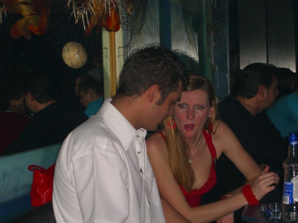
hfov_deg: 24.4
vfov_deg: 18.4
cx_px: 149
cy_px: 112
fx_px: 689
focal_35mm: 80
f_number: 4.4
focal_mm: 16.6
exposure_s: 1/60
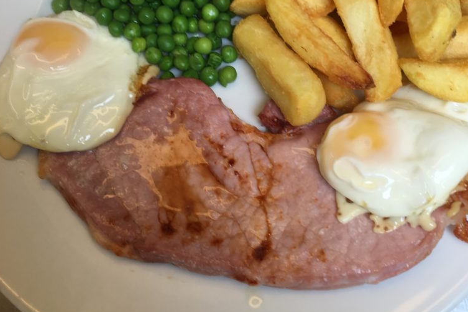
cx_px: 235
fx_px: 533
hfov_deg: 47.4
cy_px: 60
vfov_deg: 31.7
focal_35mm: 41
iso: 25
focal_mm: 4.15
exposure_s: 1/50
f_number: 2.2
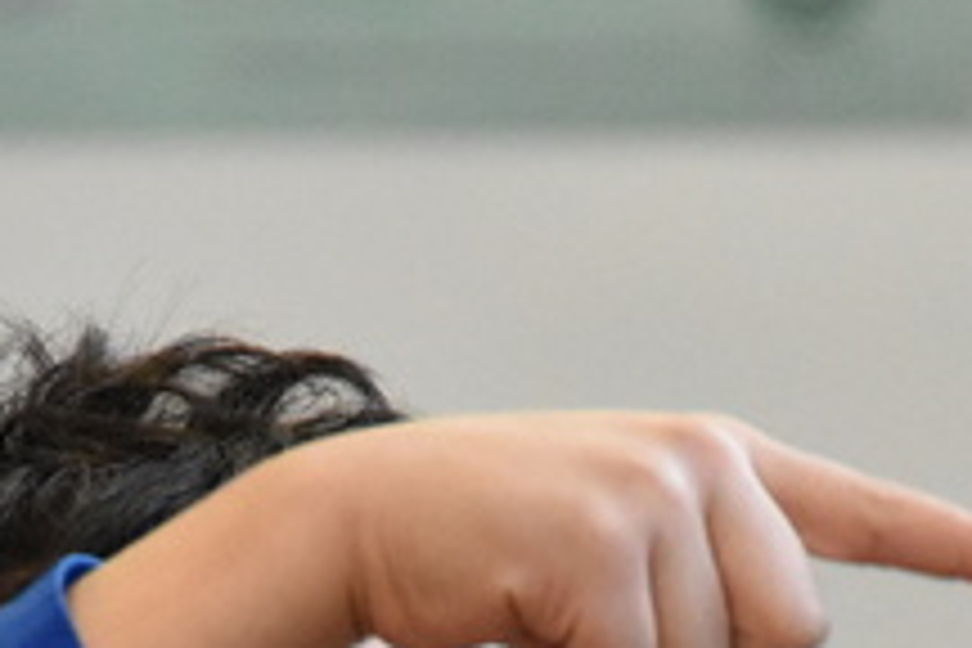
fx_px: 26863
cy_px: 1150
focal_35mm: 995
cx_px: 266
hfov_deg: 2.1
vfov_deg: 1.4
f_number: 5.6
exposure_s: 1/500
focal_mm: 140
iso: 5000
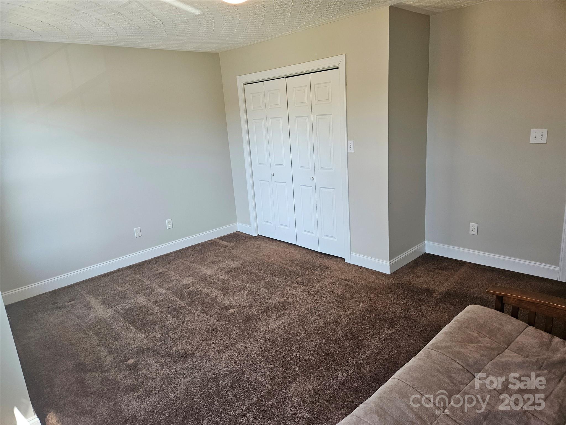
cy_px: 212
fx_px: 376
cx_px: 283
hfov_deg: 73.9
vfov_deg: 58.9
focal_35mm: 23
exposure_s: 1/120
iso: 160
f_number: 1.8
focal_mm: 5.4
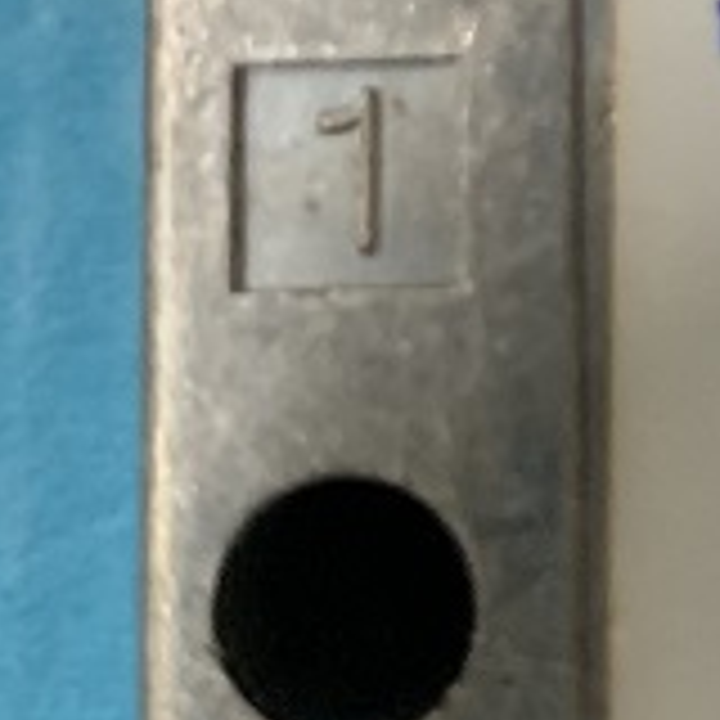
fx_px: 2730
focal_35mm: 116
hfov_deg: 14.1
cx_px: 1055
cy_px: -232
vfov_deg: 14.4
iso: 400
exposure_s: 1/40
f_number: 1.8
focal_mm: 4.25
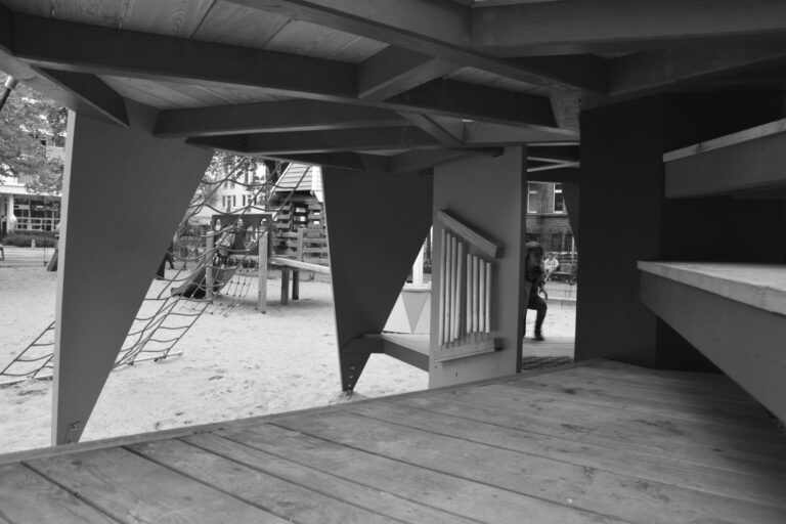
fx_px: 589
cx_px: 393
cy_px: 262
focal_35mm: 27
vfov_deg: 47.9
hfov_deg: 67.4
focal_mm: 18
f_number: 8
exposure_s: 1/20
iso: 400
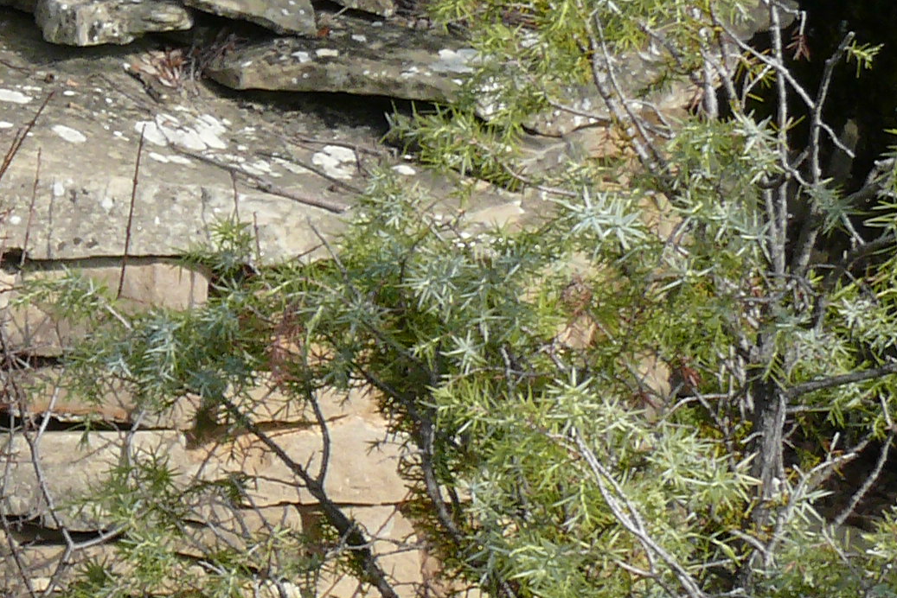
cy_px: 289
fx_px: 3190
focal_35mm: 128
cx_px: -464
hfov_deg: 14.8
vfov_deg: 10.7
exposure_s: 1/80
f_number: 10
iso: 100
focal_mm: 7.4
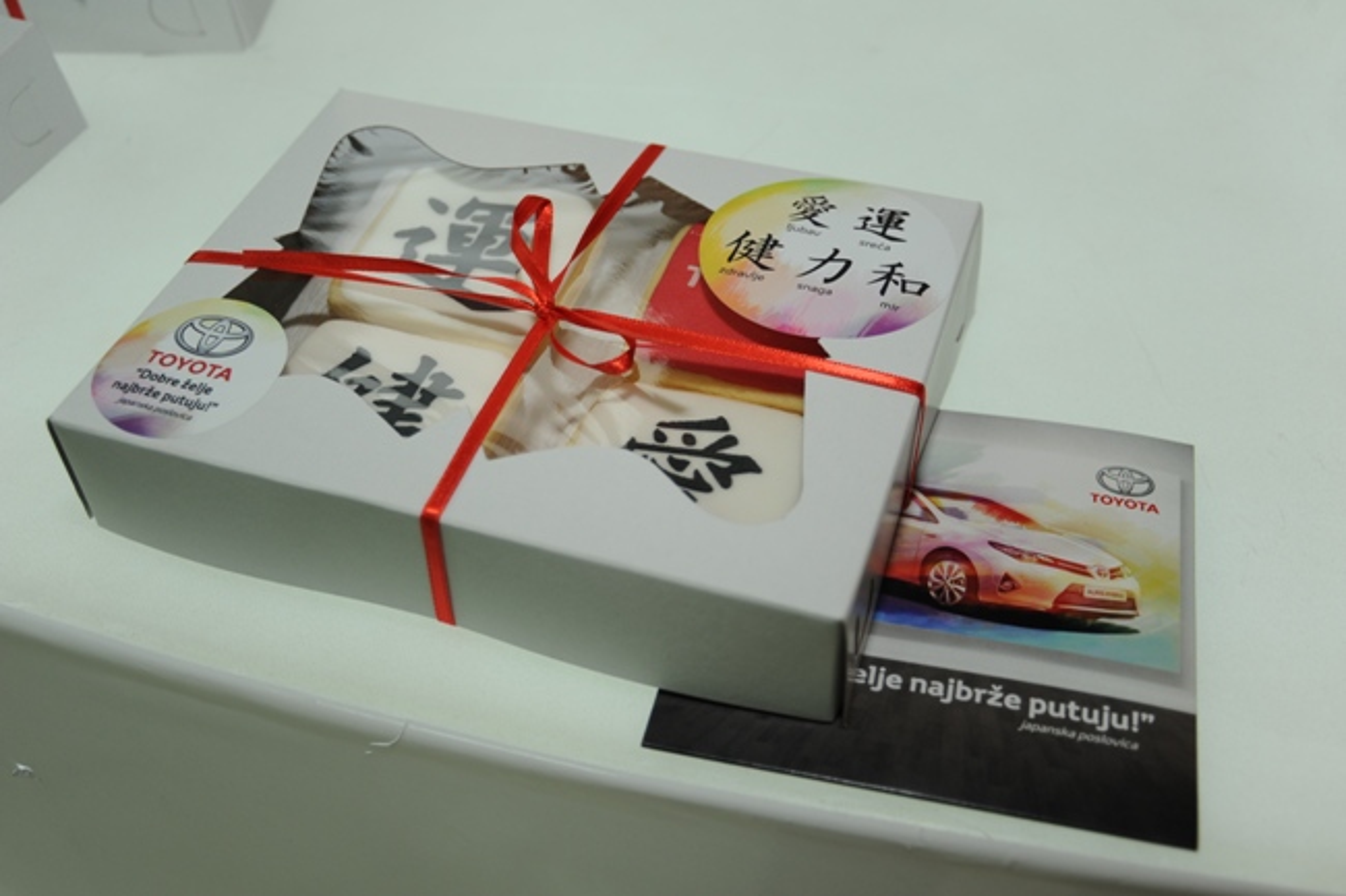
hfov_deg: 48.5
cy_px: 448
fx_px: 1495
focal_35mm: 40
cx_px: 673
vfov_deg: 33.4
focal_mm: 40
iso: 400
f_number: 4.2
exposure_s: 1/50
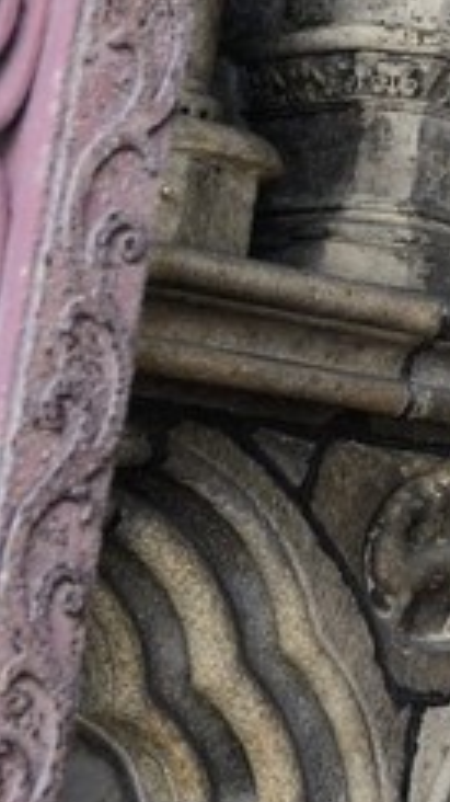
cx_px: 2335
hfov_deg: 5.4
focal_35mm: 165
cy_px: 26
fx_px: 3505
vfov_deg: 12.9
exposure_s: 1/30
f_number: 7.1
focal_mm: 24
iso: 800
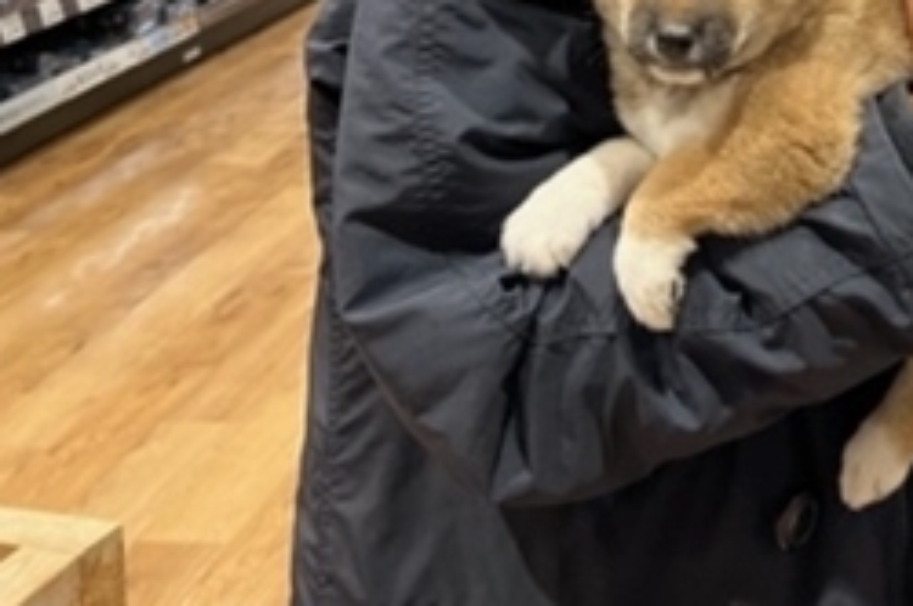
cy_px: -157
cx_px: 997
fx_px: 1646
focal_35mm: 65
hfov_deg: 28.3
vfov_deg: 19.4
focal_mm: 5.1
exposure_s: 1/120
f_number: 1.6
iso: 100
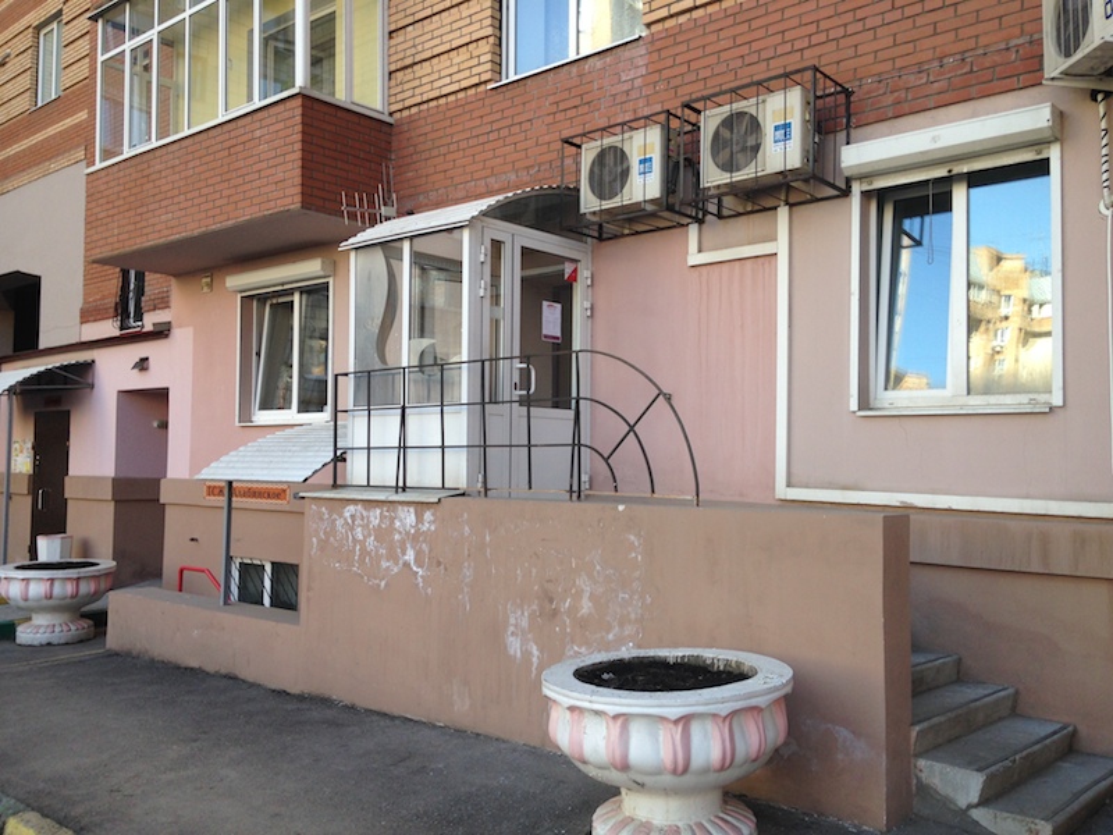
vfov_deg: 42.9
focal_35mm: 33
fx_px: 1061
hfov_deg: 55.4
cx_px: 556
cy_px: 418
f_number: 2.4
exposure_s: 1/220
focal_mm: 4.12
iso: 50
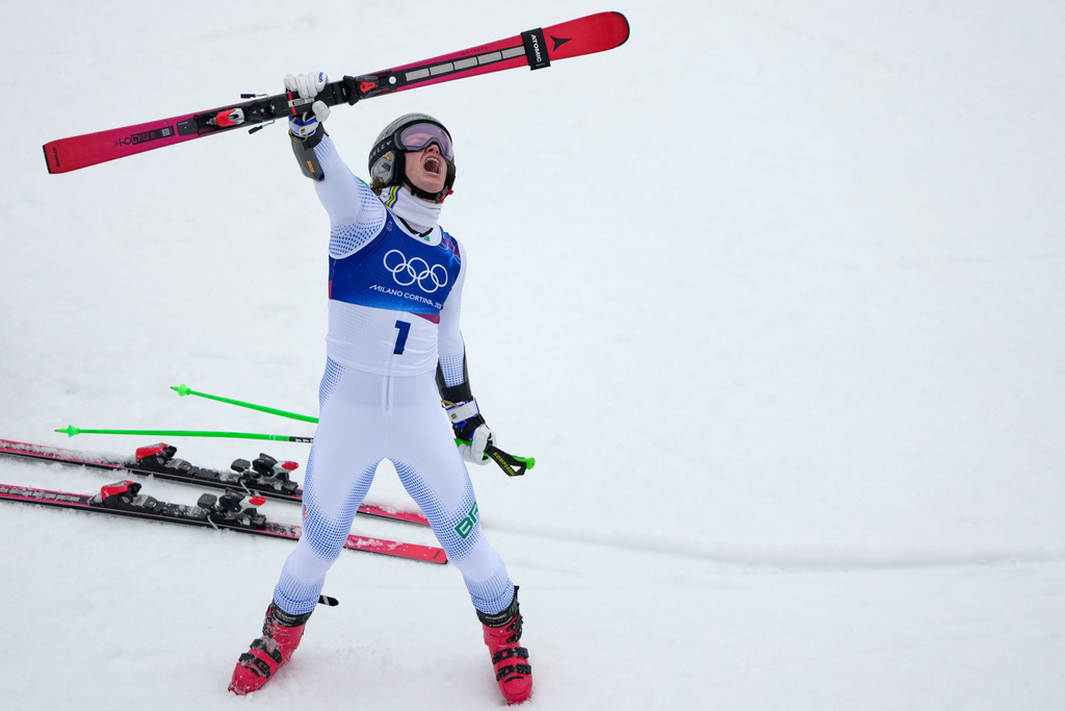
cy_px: 356
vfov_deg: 2.3
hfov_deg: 3.4
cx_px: 532
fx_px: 17751
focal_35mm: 600
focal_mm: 600
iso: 640
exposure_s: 1/4000
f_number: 4
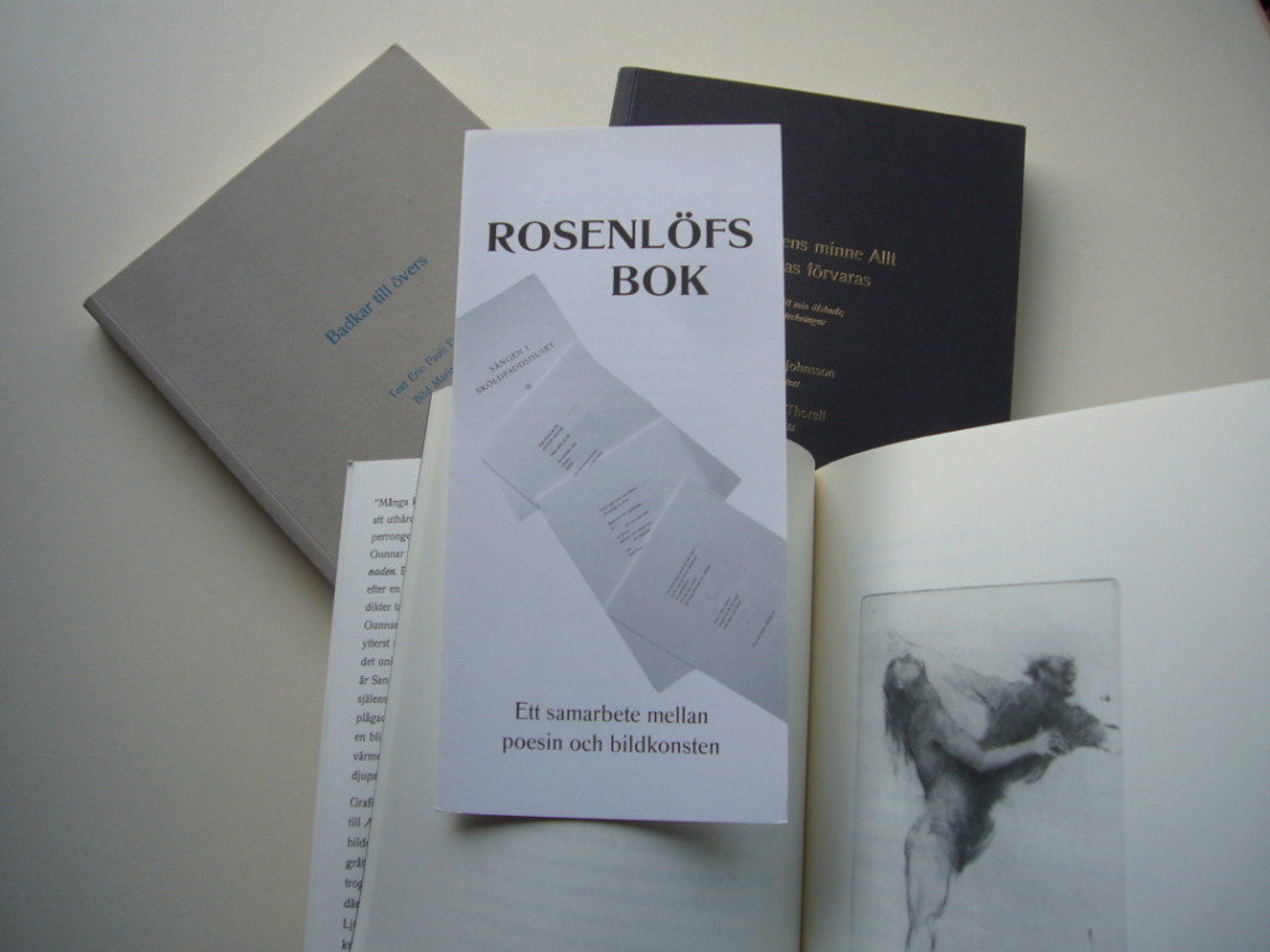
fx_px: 1027
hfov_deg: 63.4
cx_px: 635
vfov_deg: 49.7
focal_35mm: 28
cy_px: 476
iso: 80
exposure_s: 1/60
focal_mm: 4.6
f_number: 2.8
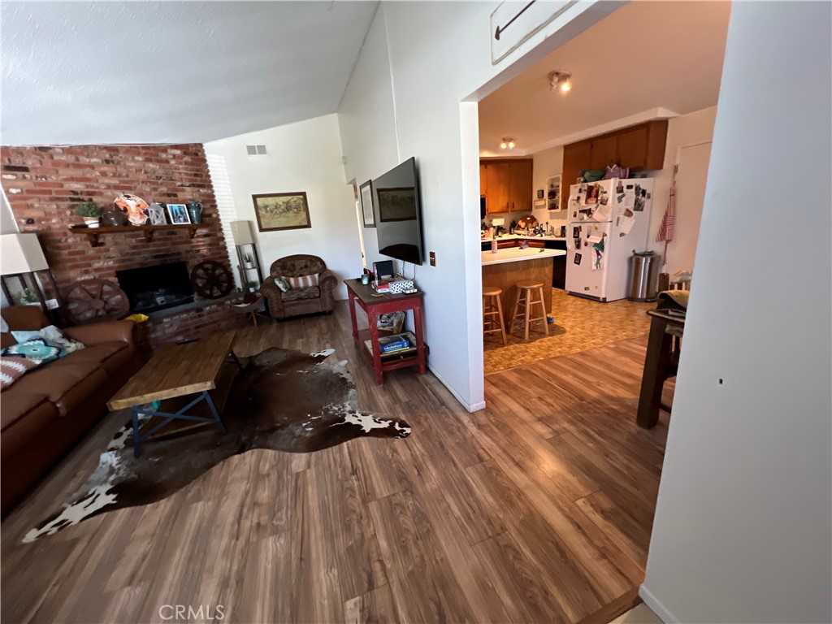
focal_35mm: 13
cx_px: 416
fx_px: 312
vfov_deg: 89.9
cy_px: 312
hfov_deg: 106.2
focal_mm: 1.57
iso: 400
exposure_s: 1/60
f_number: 1.8
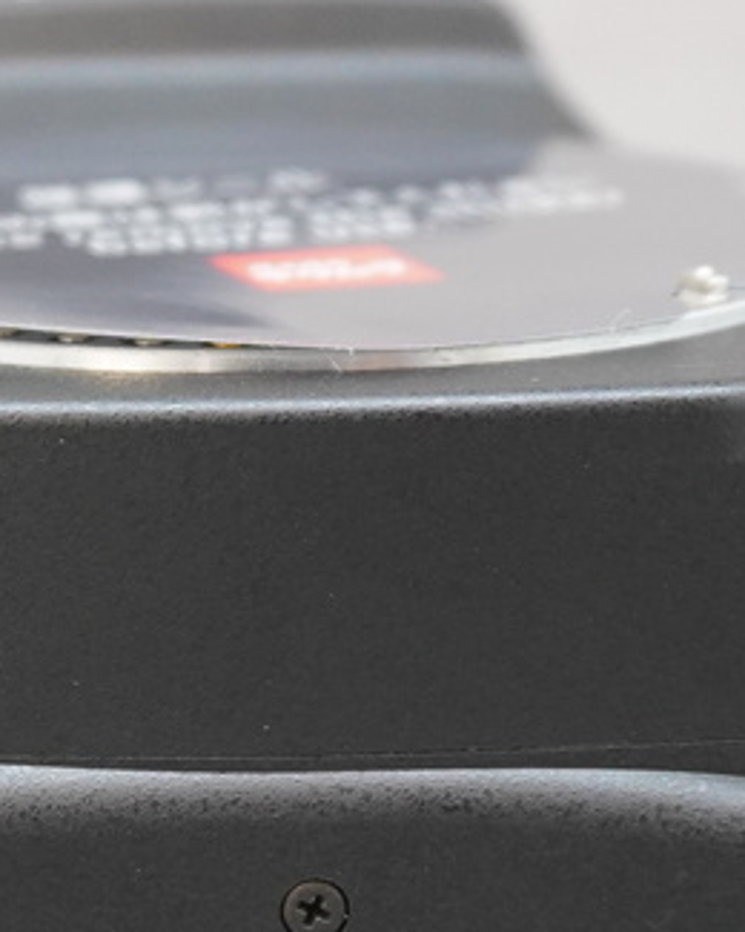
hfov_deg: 11.7
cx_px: -49
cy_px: 837
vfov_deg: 14.7
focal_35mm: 130
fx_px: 3576
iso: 1600
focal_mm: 25
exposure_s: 1/40
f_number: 5.6
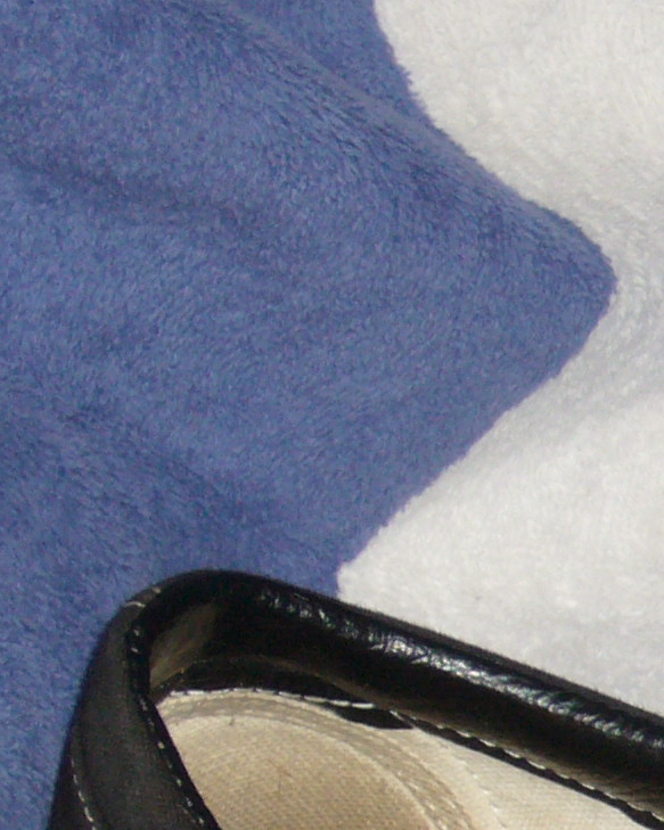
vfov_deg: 6.4
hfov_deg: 5.1
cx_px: 1393
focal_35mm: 298
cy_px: 1039
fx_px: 7322
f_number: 4.3
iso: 100
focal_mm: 13
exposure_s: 1/30
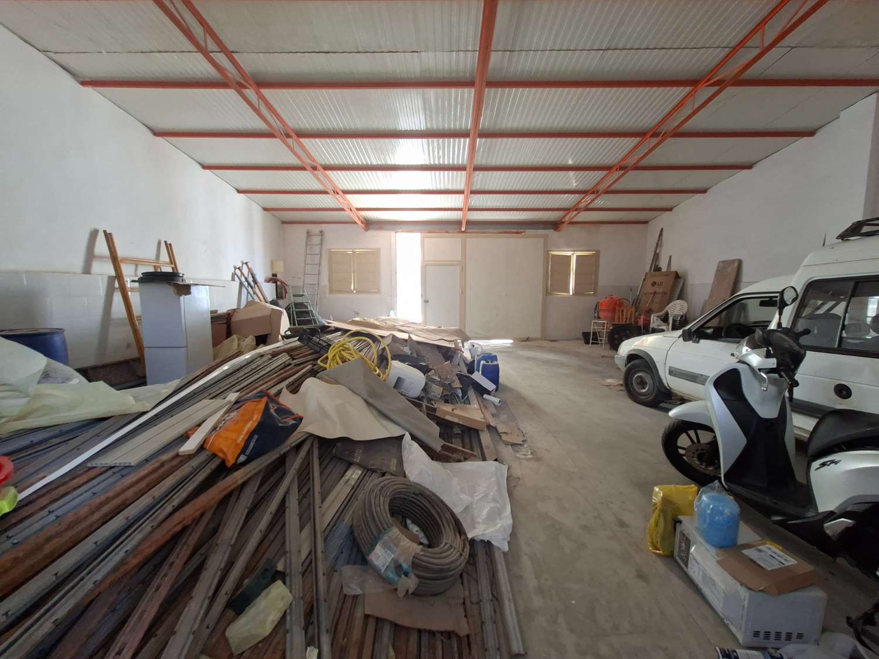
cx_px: 440
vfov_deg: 89.9
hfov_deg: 106.2
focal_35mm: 13
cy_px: 330
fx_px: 330
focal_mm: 1.74
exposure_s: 1/50
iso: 200
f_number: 2.2
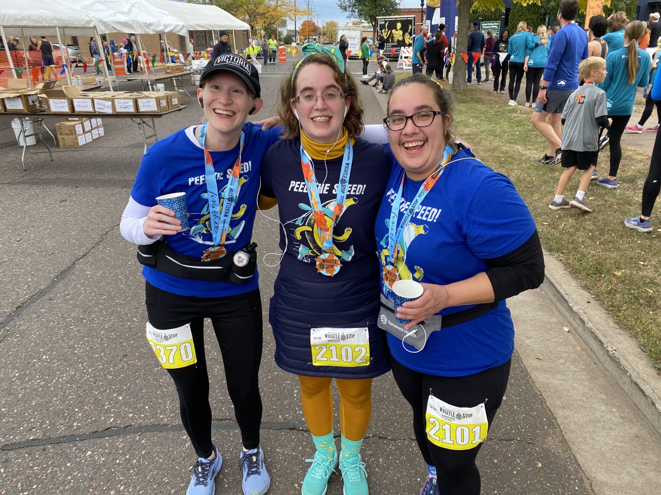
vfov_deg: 53.1
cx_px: 330
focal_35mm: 26
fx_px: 496
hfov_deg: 67.3
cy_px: 248
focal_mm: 4.25
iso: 32
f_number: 1.8
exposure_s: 1/122
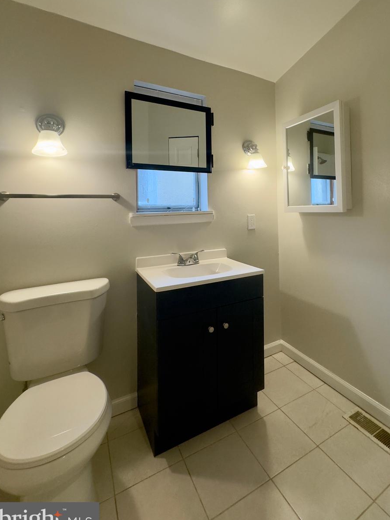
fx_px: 270
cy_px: 204
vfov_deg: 86.5
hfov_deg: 70.6
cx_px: 241
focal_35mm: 18
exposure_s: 1/120
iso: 200
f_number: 2.2
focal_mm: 2.22
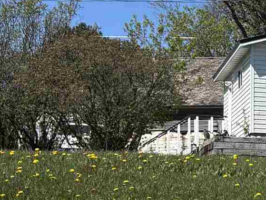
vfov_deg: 10.3
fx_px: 1099
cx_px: 706
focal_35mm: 143
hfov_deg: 10.9
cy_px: 210
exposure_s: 1/4082
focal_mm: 5.96
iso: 50
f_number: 1.6
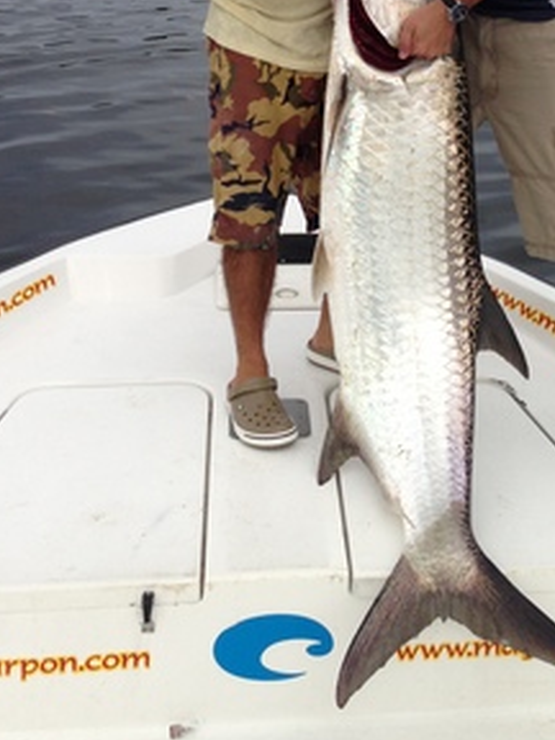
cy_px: 117
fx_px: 1304
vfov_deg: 30.7
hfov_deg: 23.8
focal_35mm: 61
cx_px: 396
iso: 50
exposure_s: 1/2088
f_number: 2.4
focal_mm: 4.13
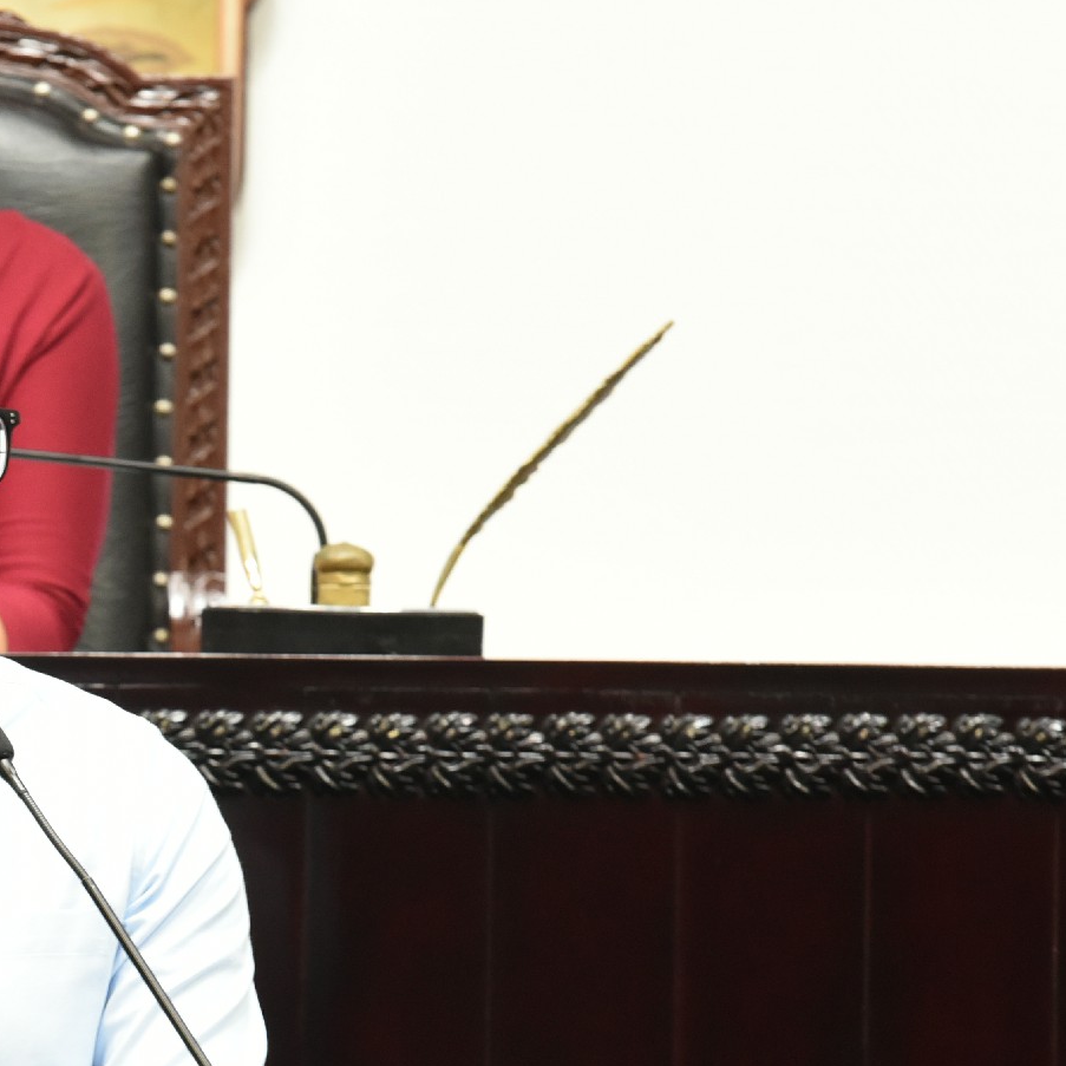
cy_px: 750
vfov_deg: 3.9
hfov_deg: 3.9
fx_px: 15748
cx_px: -102
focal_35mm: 452
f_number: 7.1
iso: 2500
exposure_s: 1/60
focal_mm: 200
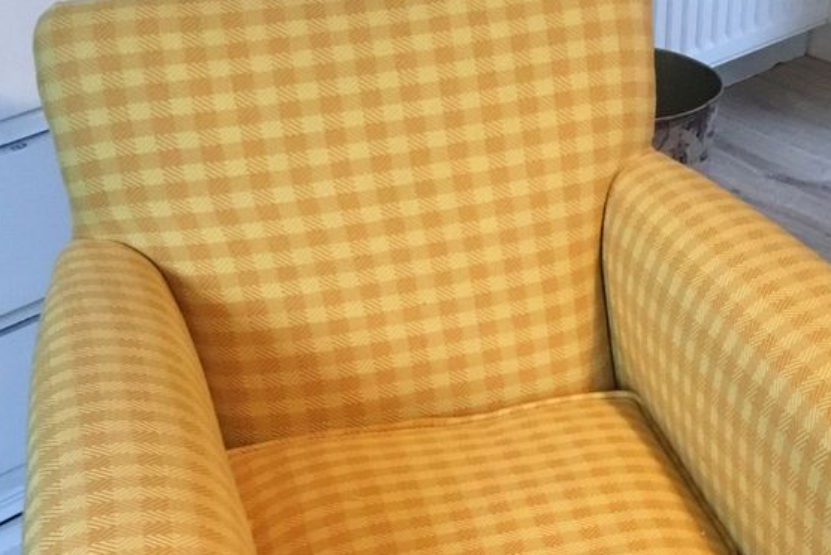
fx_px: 1339
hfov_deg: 34.2
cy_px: 592
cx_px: 540
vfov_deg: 22.2
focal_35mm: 58
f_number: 2.4
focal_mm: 3.3
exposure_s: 1/25
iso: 250
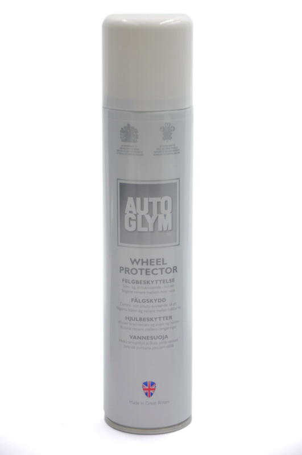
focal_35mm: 112
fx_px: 1420
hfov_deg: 12.1
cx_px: 151
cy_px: 228
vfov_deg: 18.2
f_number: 5.3
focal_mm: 75
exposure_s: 1/60
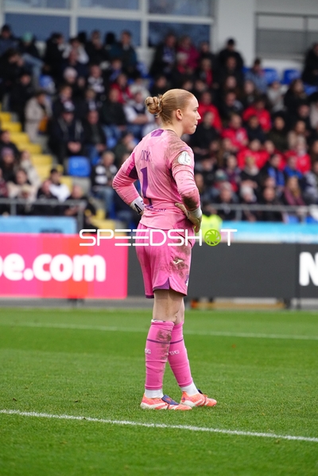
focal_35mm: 296
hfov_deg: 4.6
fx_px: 3922
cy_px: 238
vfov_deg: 7.0
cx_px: 159
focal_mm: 296
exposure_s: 1/1600
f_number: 5.6
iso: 6400
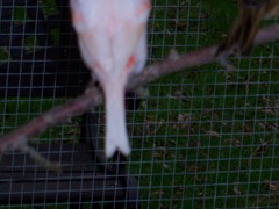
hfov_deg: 6.3
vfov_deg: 4.7
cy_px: -30
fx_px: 2539
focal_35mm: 315
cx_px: 192
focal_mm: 22.5
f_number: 4.9
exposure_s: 1/100
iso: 100
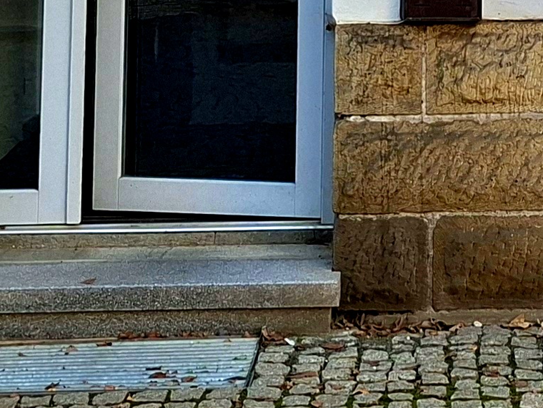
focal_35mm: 121
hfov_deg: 16.1
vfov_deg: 11.4
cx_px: 502
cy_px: -329
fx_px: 1898
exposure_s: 1/286
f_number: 1.8
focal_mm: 5.54
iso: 50
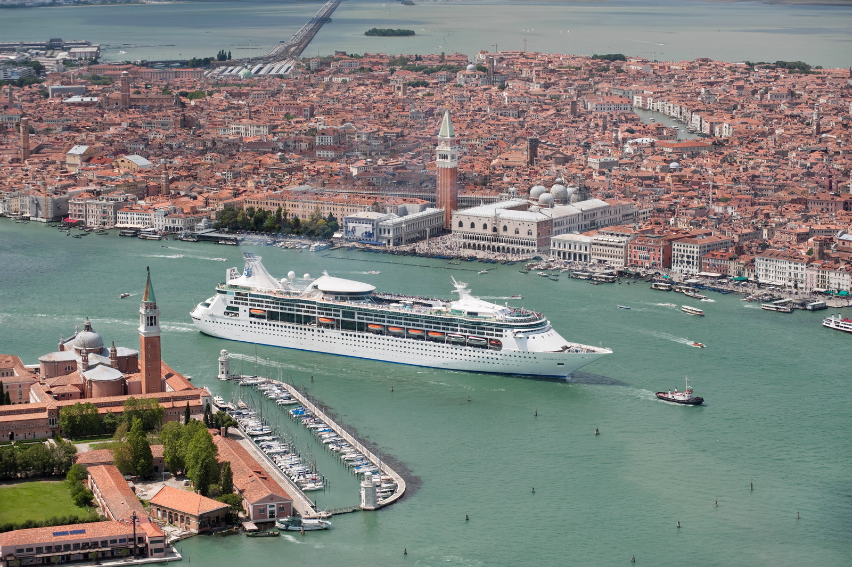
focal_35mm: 80
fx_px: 1892
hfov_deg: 25.4
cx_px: 426
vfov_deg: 17.0
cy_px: 284
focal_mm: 80
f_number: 5.6
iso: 200
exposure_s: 1/2500
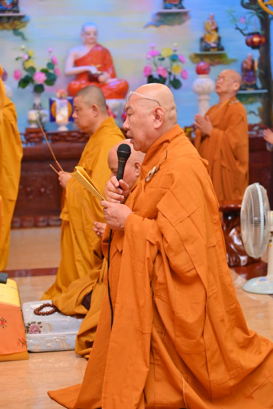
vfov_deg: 27.0
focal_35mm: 75
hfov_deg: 18.2
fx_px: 854
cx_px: 136
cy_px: 204
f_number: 4.5
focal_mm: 75
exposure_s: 1/100
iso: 1250
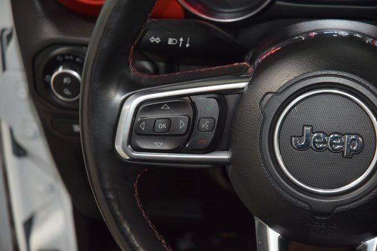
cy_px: 126
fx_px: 1100
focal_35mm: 105
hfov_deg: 19.5
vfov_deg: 13.0
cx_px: 188
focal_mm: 70
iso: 2000
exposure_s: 1/60
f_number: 4.5
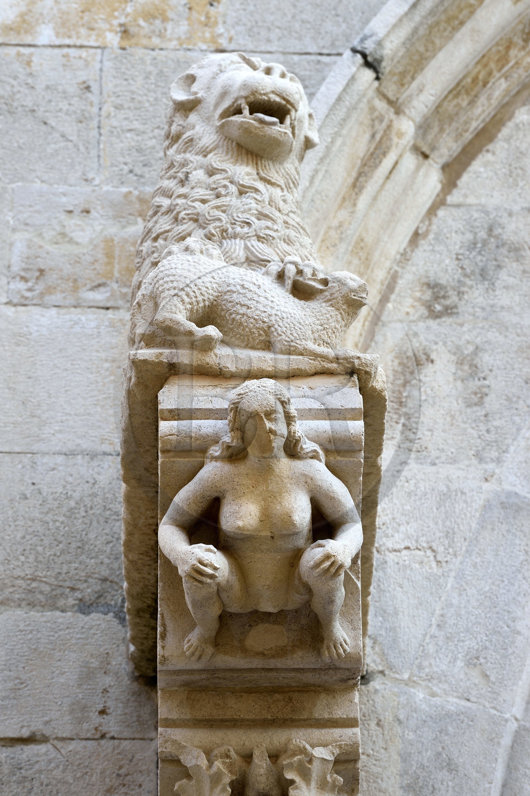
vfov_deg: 14.7
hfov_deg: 9.8
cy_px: 398
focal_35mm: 140
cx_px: 265
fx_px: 3095
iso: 200
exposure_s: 1/80
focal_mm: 140
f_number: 8
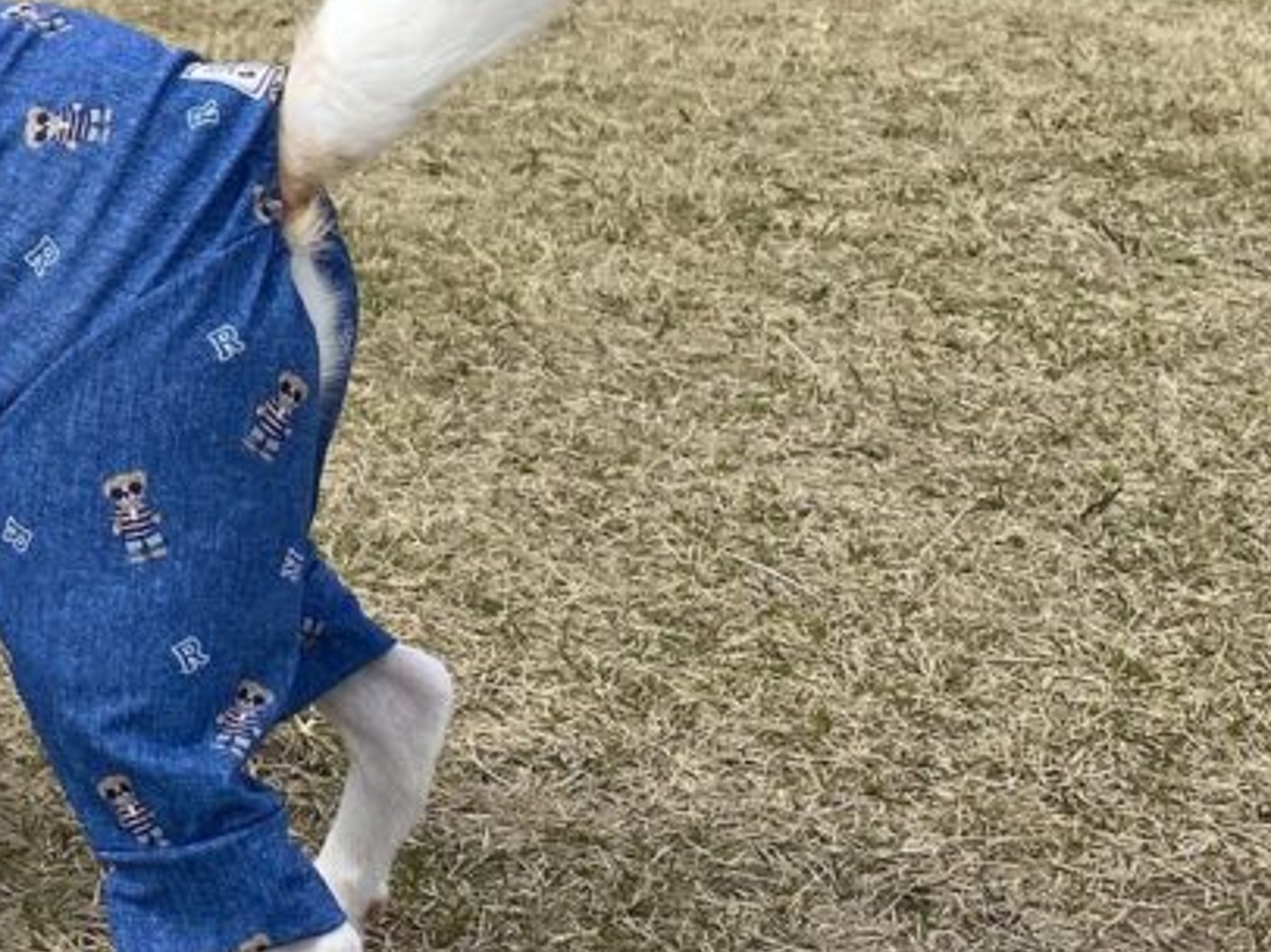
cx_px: -85
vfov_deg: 17.4
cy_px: -91
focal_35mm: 82
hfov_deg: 22.6
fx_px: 3009
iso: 32
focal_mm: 4.25
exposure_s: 1/3401
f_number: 1.8
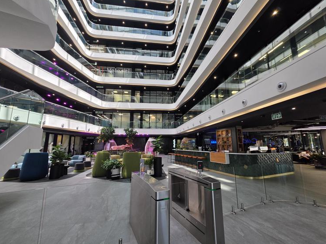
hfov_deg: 102.0
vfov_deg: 85.7
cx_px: 167
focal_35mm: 14
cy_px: 121
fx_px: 132
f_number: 1.9
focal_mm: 2.2
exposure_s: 1/100
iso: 64
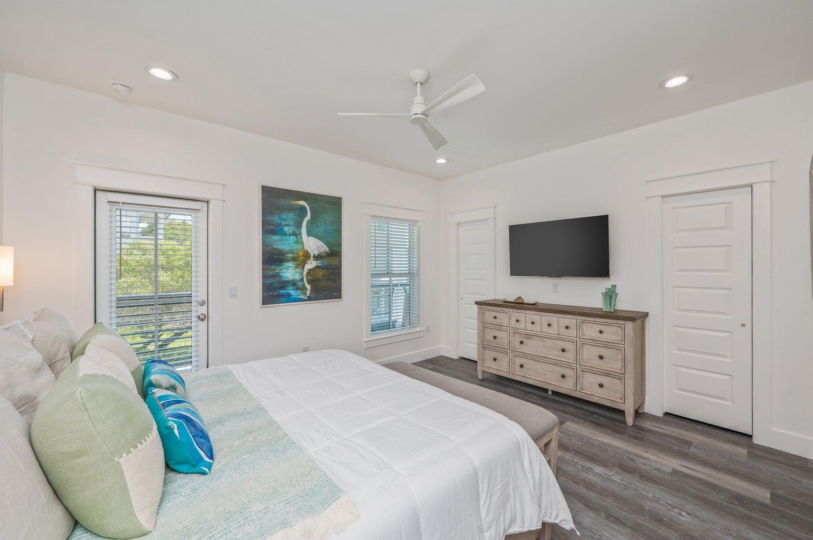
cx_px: 406
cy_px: 270
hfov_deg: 104.3
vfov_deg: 81.1
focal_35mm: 14
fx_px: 316
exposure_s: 1/30
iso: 200
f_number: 9
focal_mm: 14
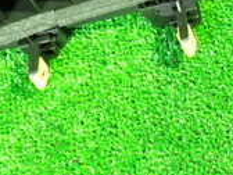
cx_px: 227
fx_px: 720
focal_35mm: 107
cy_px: -69
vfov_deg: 13.2
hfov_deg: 18.0
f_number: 2.3
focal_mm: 5.4
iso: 800
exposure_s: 1/10
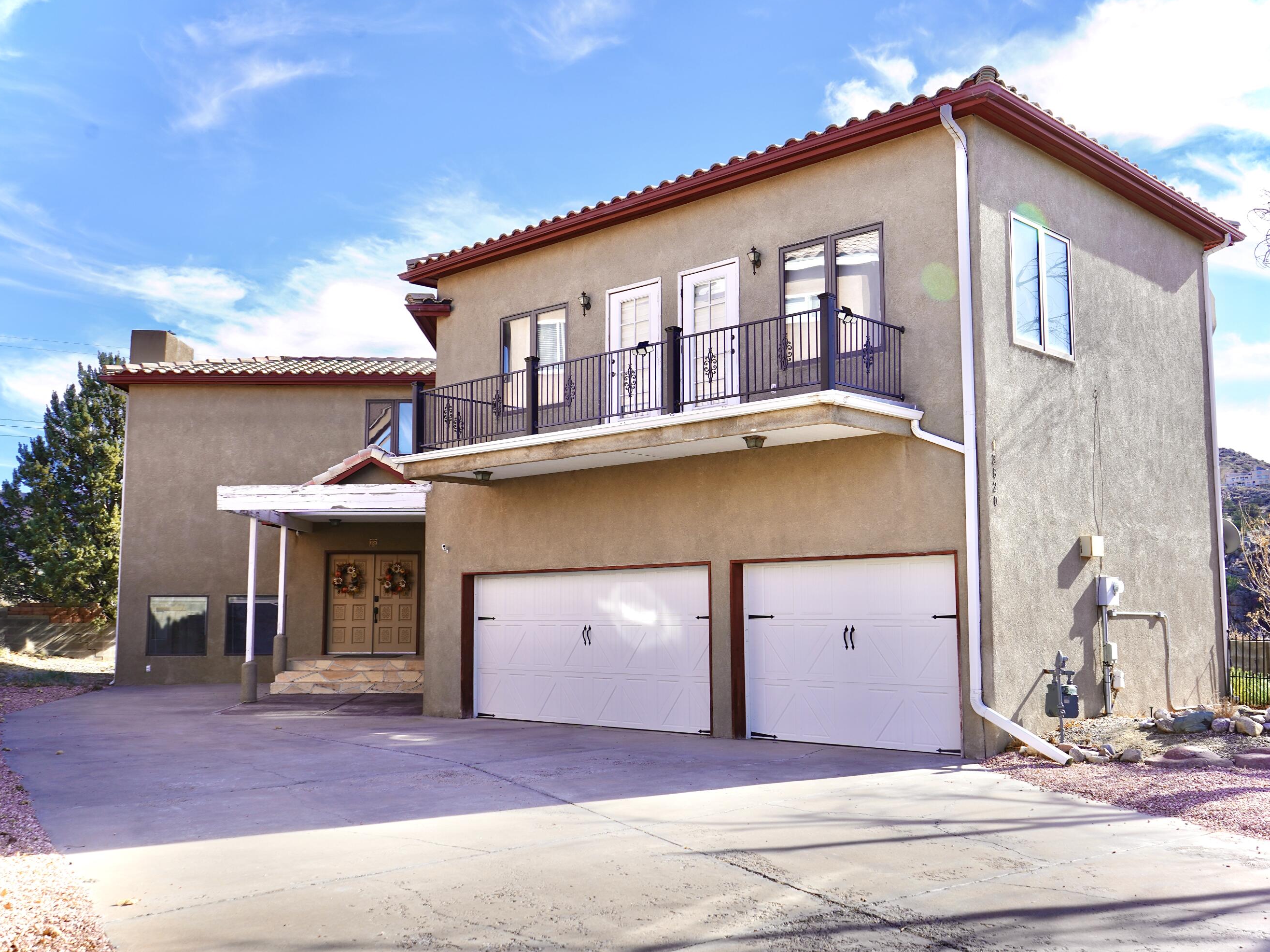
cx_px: 651
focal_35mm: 34
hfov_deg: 54.0
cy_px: 473
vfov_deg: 41.8
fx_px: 1247
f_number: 8
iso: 100
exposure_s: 1/125
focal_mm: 31
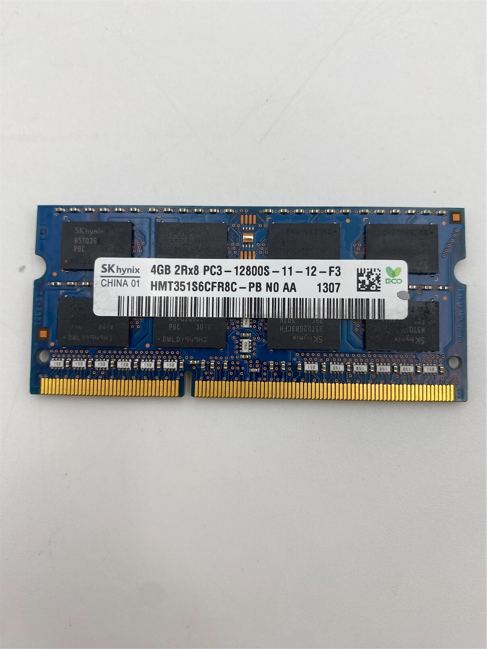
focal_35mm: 25
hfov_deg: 54.9
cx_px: 244
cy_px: 324
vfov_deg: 69.4
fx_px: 469
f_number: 1.8
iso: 32
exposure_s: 1/216
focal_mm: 4.25
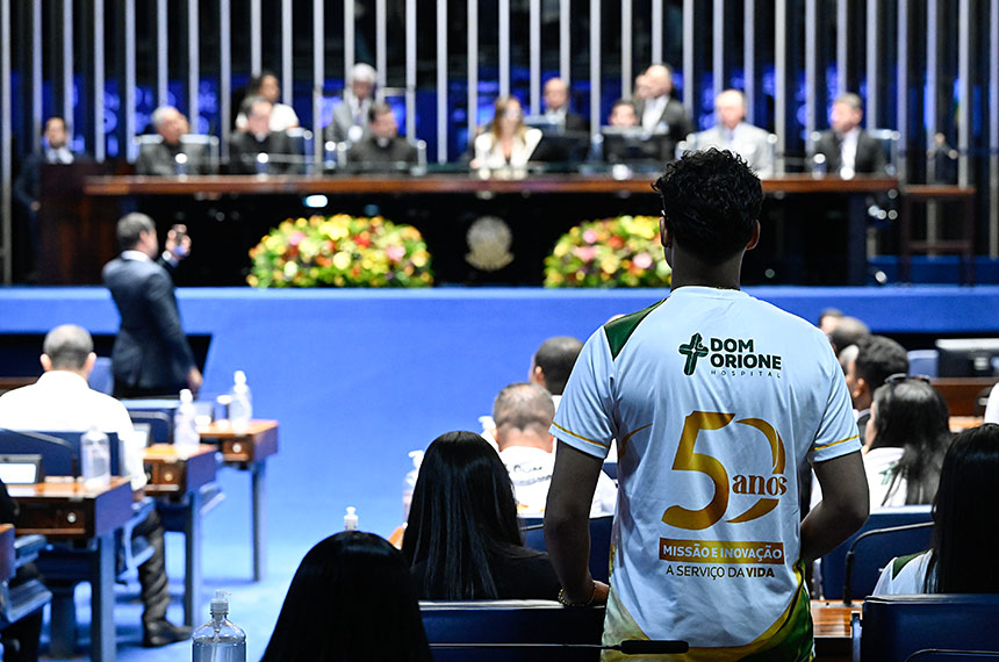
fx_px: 2437
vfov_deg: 15.5
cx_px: 500
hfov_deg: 23.2
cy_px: 331
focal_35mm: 88
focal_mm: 88
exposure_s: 1/200
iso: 8000
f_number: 4
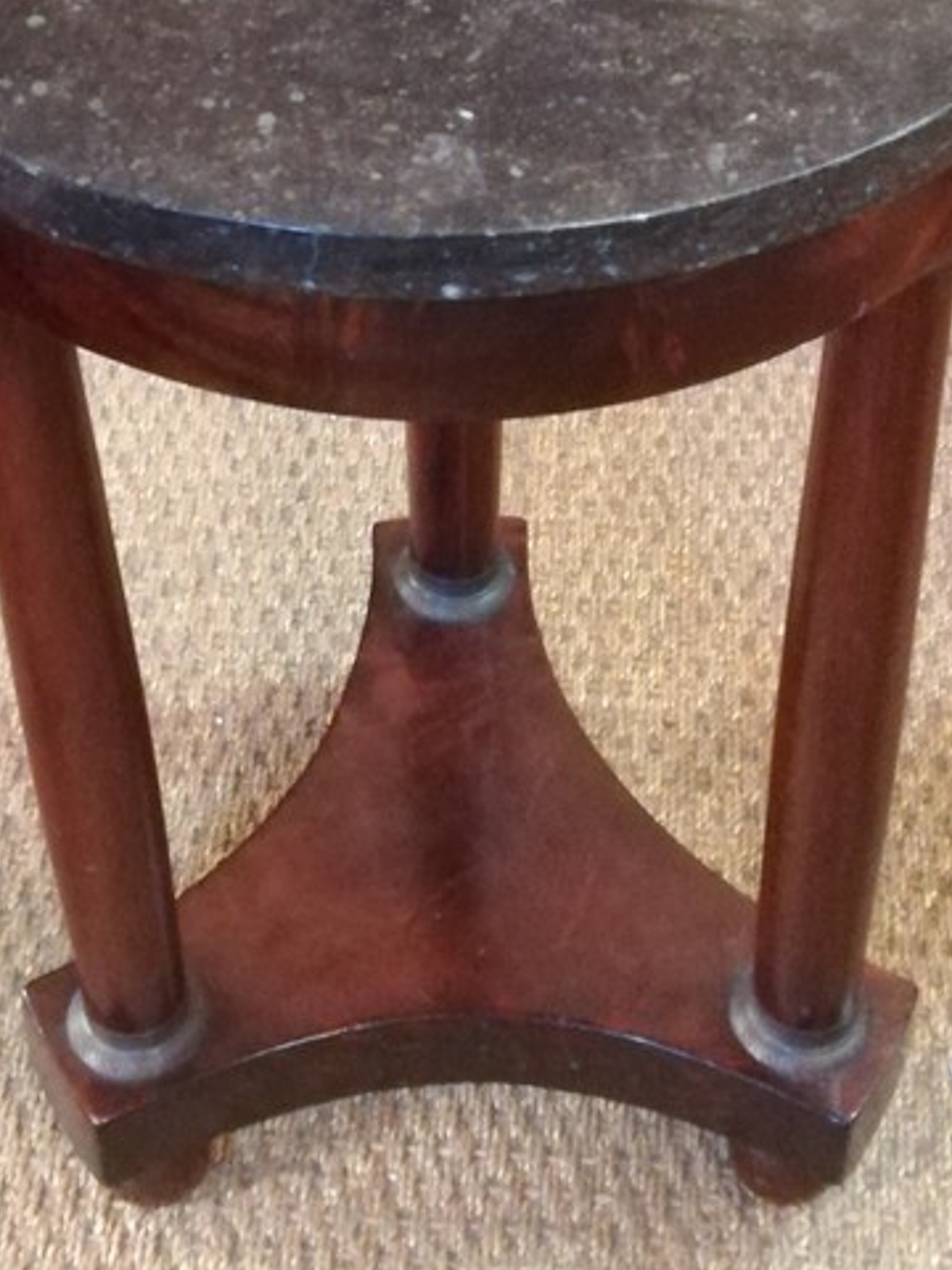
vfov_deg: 27.4
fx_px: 2567
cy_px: 318
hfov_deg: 21.0
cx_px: 431
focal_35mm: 70
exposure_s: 1/14.3
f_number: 2.2
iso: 2000
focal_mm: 3.83
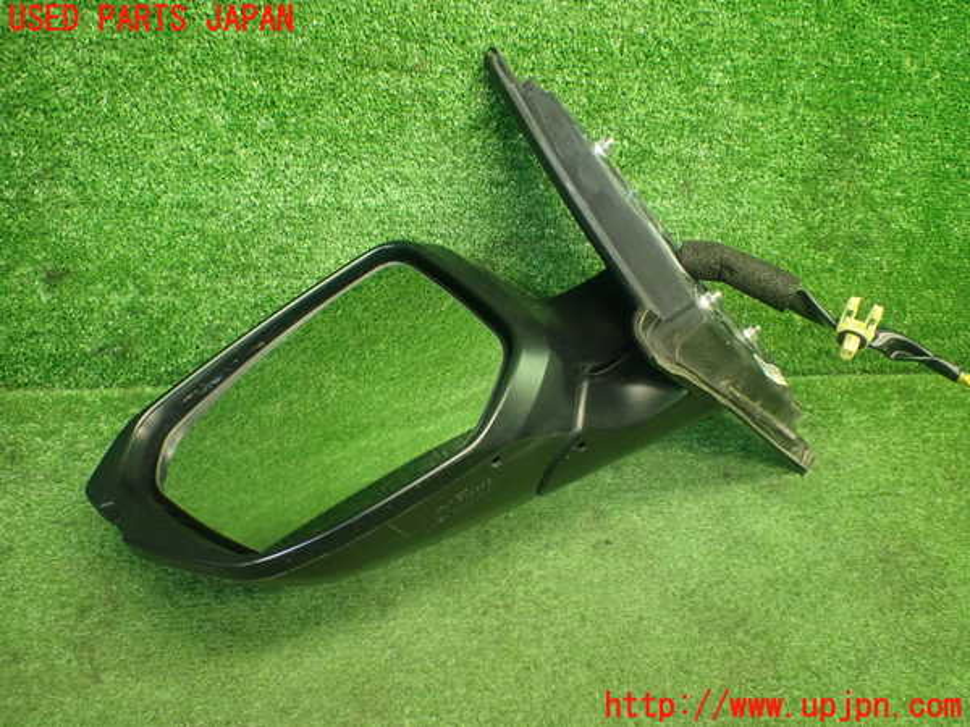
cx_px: 485
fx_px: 841
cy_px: 364
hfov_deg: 60.0
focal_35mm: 30
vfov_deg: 46.8
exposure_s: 1/100
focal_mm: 5.4
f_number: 2.3
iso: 800
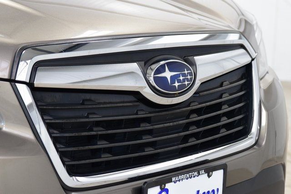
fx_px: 849
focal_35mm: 105
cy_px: 97
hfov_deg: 19.5
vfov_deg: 13.0
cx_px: 146
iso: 1600
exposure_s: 1/30
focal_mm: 70
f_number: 6.3
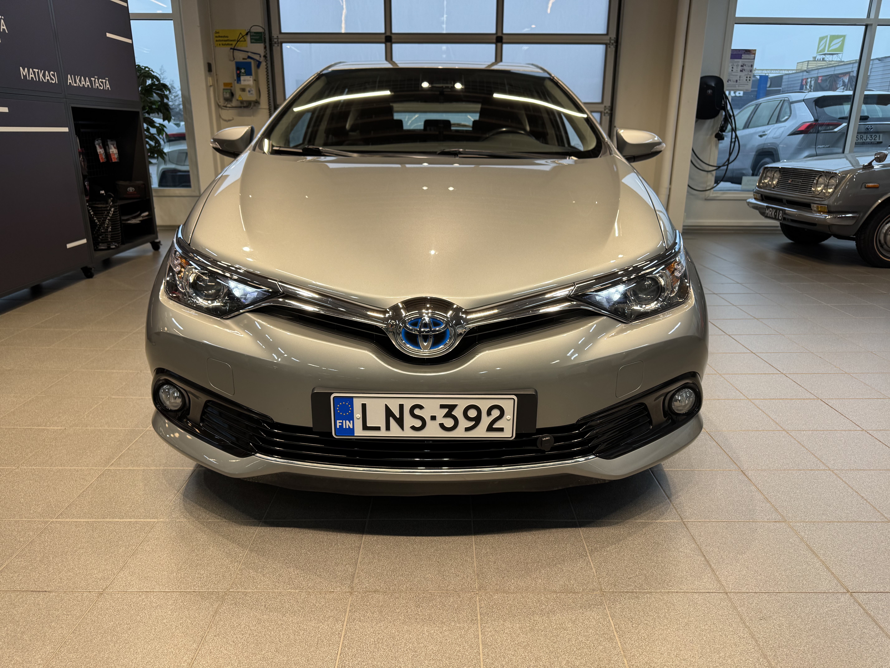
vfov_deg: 56.8
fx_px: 617
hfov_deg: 71.6
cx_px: 445
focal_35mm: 24
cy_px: 334
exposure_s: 1/100
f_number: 1.78
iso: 64
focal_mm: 6.76
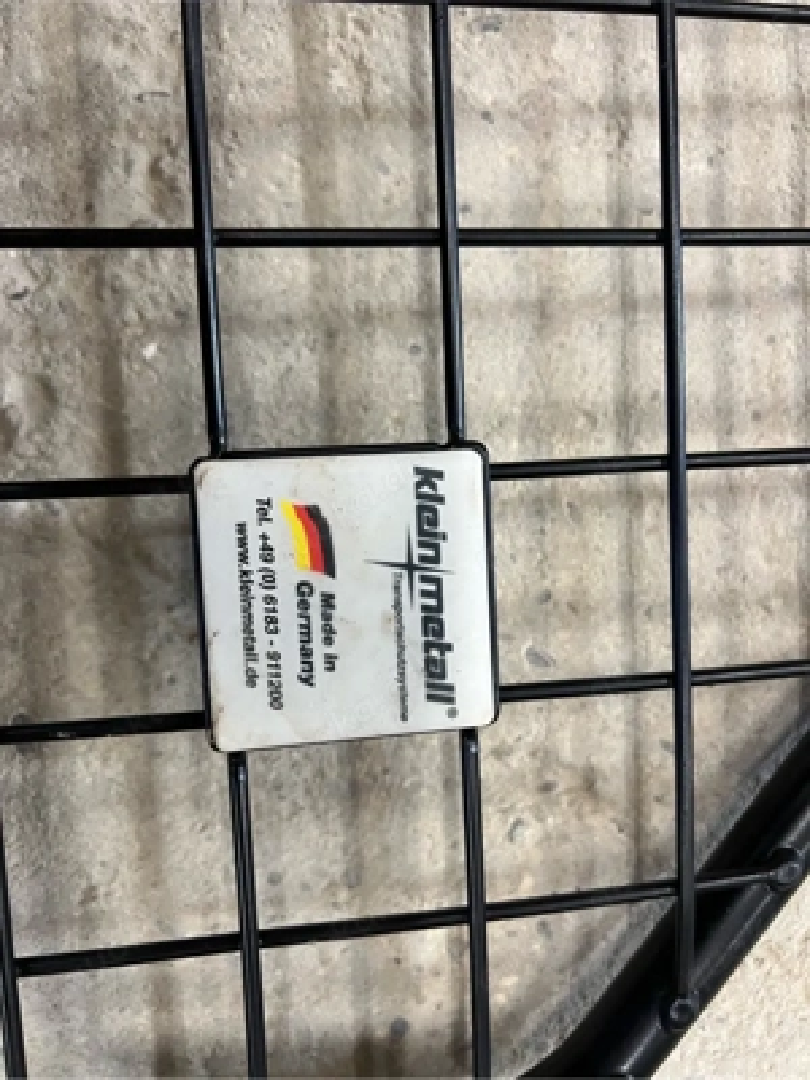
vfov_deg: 67.3
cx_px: 405
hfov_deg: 53.1
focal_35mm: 26
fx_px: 811
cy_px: 540
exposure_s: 1/50
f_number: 1.5
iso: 200
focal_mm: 5.7
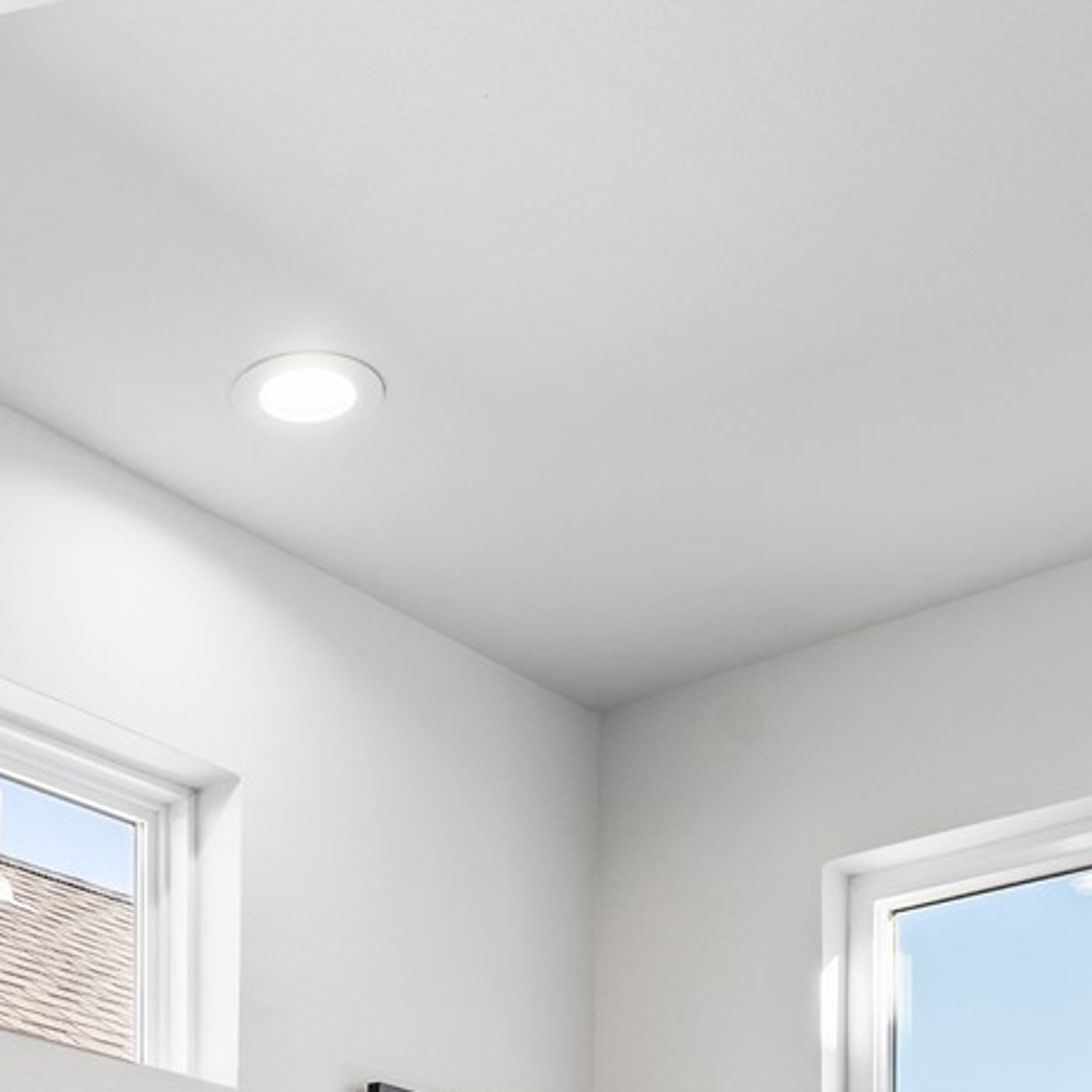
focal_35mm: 64
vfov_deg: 22.1
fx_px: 2284
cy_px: 1646
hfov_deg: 26.2
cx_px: 154
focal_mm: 16
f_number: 9
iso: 200
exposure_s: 1/2
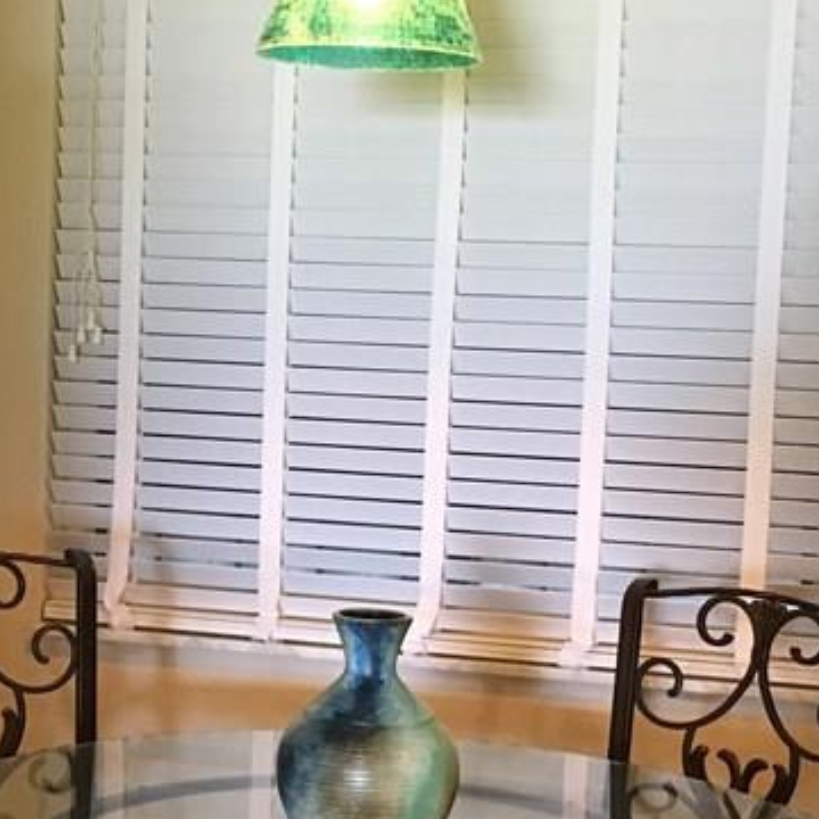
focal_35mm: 73
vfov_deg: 23.7
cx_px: 234
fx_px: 1954
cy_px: 437
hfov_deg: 23.5
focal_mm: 4.15
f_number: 2.2
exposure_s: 1/30
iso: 200
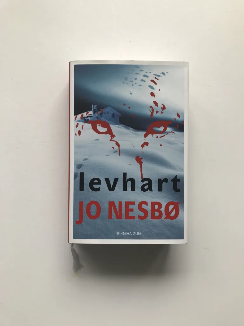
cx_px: 122
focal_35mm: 28
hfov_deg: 49.7
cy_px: 163
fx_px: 263
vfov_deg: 63.4
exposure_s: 1/100
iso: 32
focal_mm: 3.99
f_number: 1.8
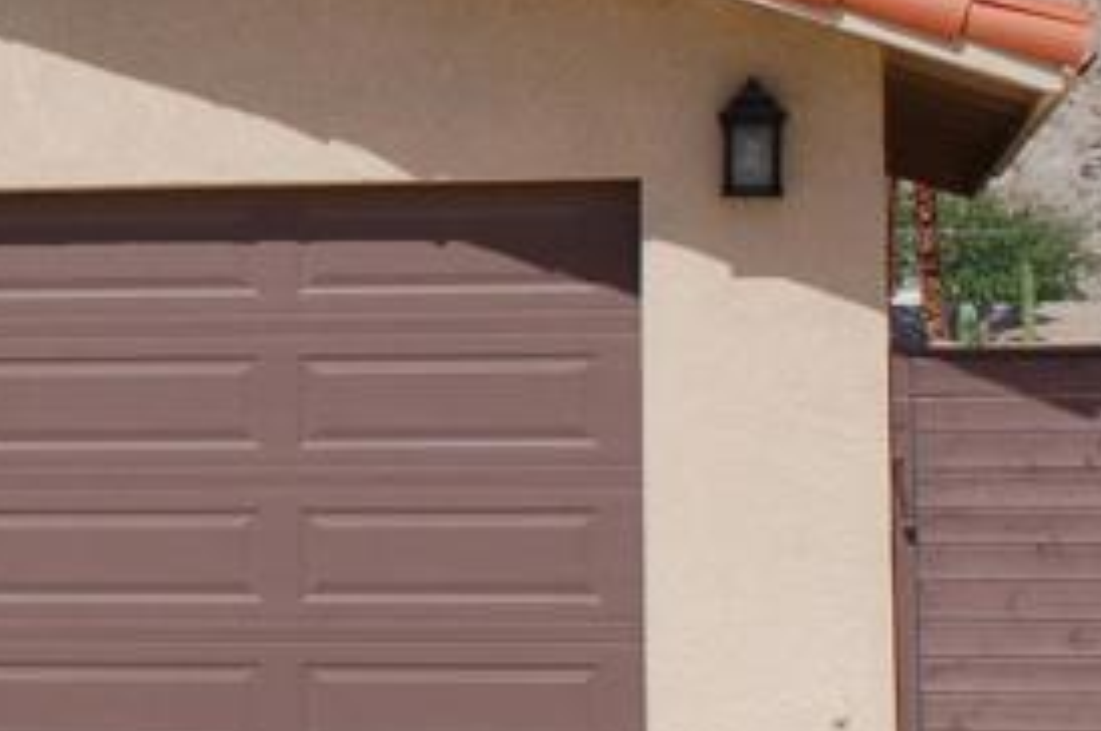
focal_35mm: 174
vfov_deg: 7.9
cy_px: 259
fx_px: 5311
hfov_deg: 11.3
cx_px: -667
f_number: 10
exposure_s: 1/400
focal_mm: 31
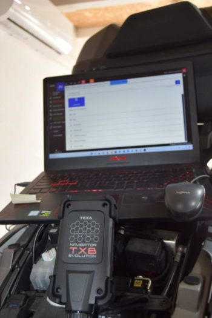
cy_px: 159
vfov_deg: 55.1
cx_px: 106
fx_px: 305
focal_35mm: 34
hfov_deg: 38.4
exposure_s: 1/100
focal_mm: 23
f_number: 5
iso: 560
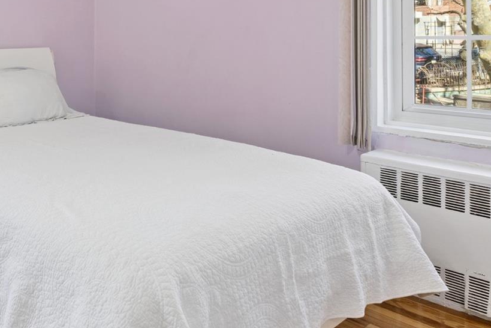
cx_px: -11
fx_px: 477
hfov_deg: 45.1
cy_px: 47
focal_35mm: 35
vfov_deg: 36.0
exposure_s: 1/80
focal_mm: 14
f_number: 8
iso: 400
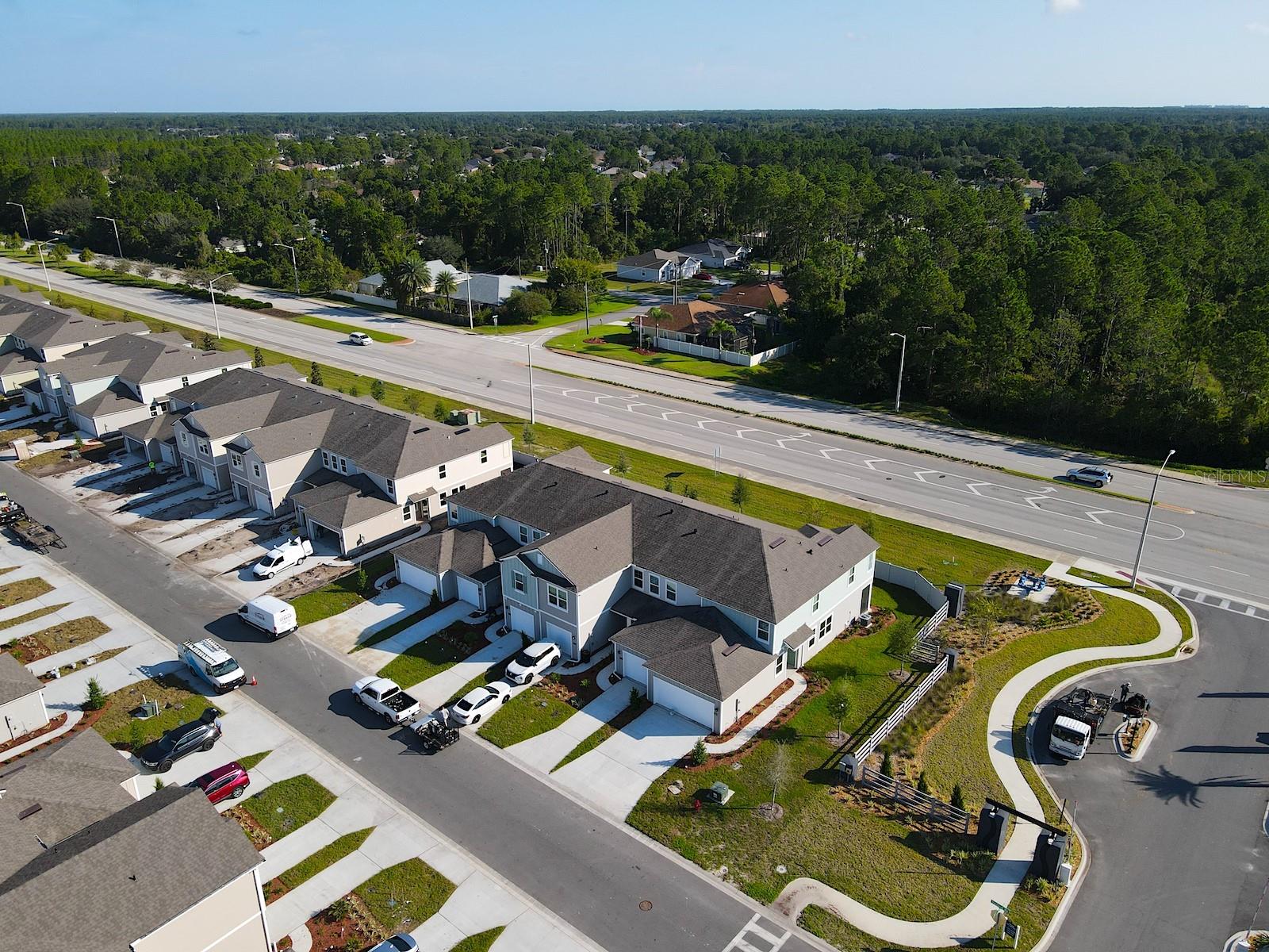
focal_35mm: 24
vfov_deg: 56.8
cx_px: 634
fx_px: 880
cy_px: 476
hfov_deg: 71.6
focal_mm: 4.5
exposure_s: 1/640
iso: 100
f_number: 2.8
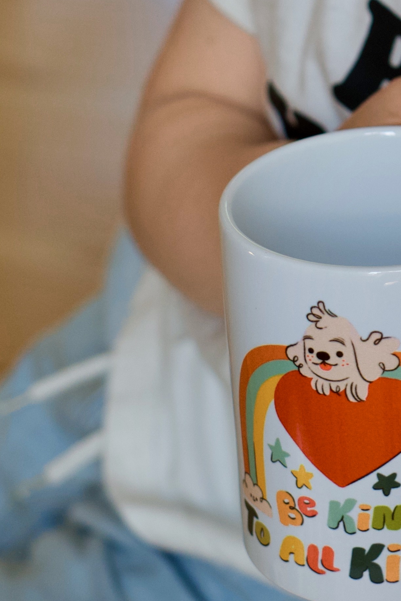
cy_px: -119
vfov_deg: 12.2
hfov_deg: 8.3
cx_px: 526
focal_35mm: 164
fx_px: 2739
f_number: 4
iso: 800
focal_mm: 50
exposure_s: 1/160
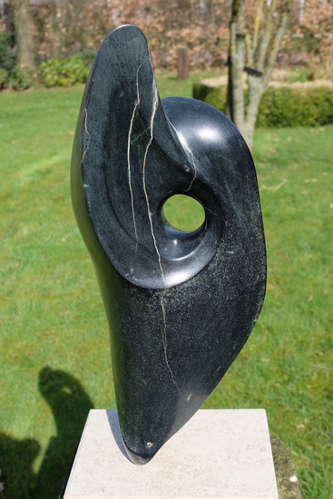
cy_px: 250
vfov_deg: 46.4
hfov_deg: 31.9
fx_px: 582
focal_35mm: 42
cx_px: 166
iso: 400
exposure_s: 1/450
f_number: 8
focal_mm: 28.2
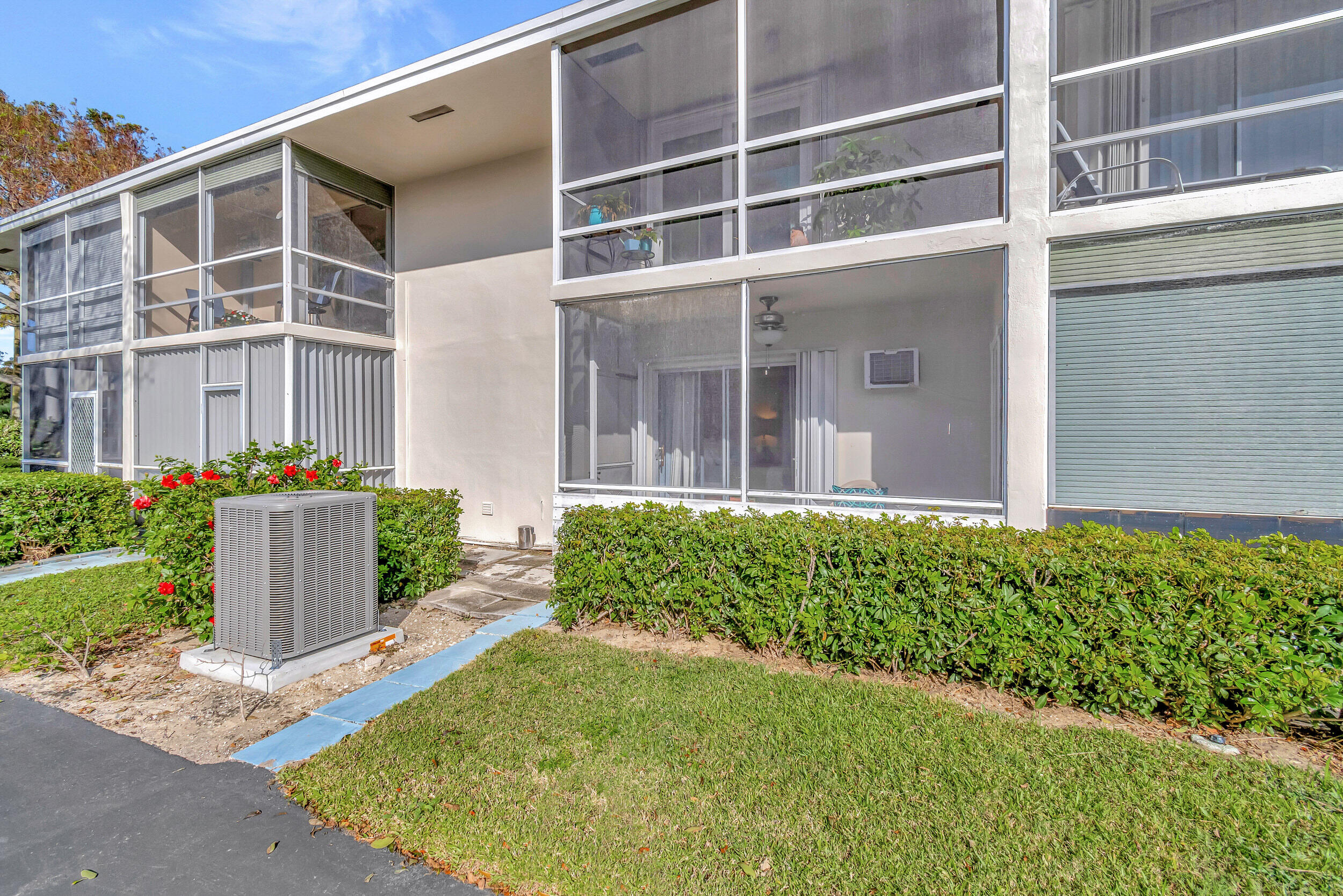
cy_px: 448
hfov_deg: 100.4
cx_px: 672
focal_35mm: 15
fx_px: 560
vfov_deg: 77.3
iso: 500
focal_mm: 10
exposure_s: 1/2500
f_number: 8
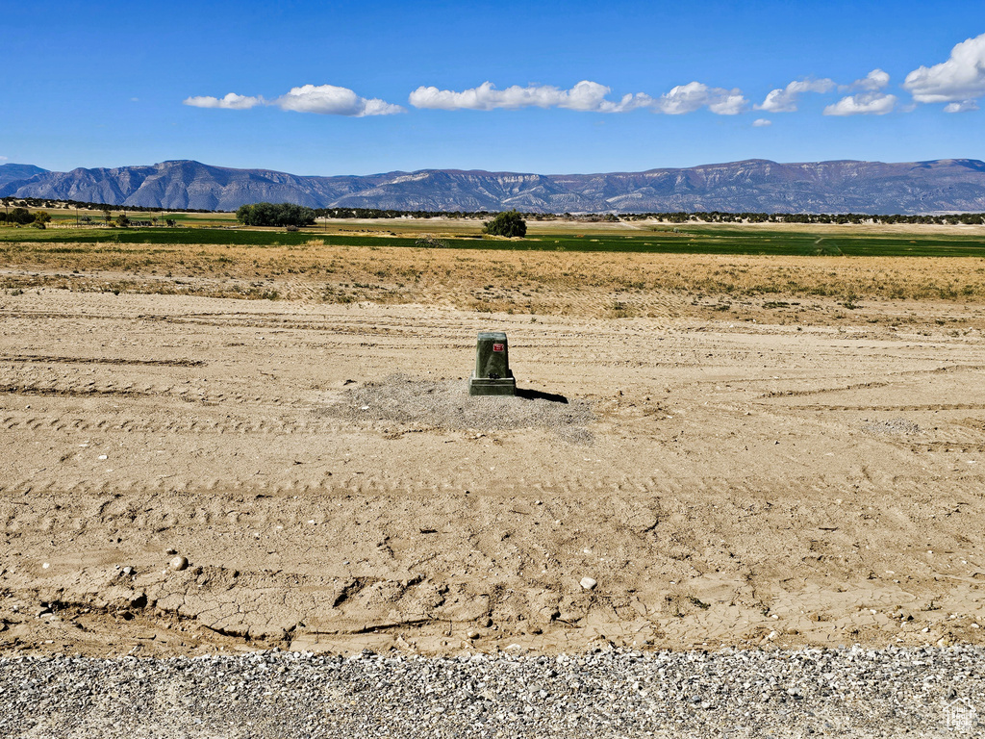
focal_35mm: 23
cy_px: 370
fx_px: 654
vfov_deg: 58.9
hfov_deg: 73.9
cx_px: 492
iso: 12
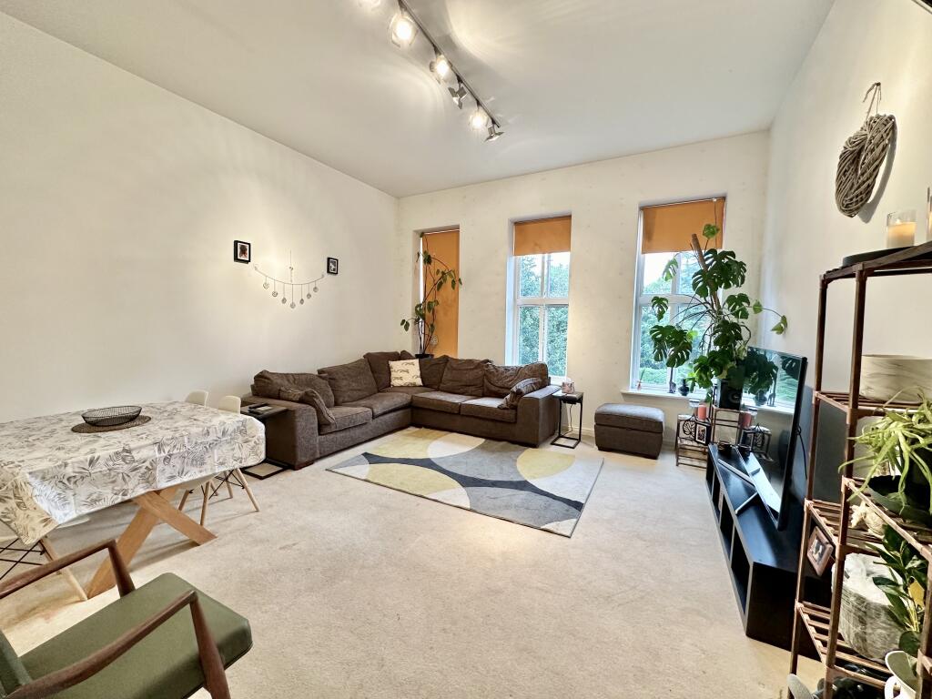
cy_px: 350
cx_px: 466
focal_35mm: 14
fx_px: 377
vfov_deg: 85.7
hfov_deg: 102.1
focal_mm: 2.22
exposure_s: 1/100
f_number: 2.2
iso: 160
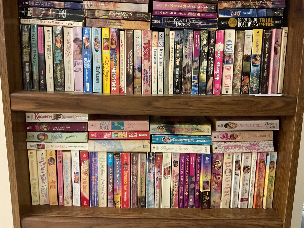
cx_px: 152
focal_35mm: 29
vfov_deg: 48.2
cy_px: 114
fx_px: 255
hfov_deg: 61.7
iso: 320
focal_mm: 3
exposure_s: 1/40
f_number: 1.8
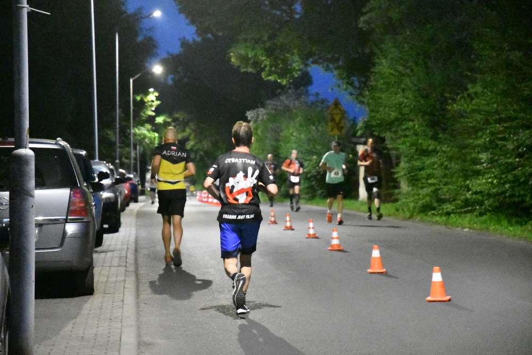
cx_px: 266
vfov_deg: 11.4
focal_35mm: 120
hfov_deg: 17.1
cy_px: 178
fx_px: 1773
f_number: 4
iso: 51200
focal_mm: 80
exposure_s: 1/100
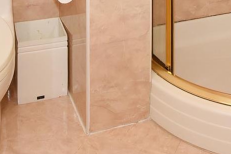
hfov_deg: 31.9
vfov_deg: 16.5
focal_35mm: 62
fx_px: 398
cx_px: 166
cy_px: -157
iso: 2000
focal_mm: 14
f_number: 10
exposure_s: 1/200
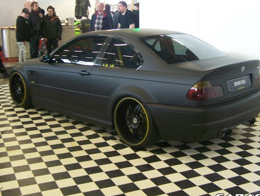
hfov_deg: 39.6
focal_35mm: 48
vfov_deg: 30.2
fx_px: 361
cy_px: 78
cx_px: 139
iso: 160
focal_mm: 6.3
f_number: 2.8
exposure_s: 1/25
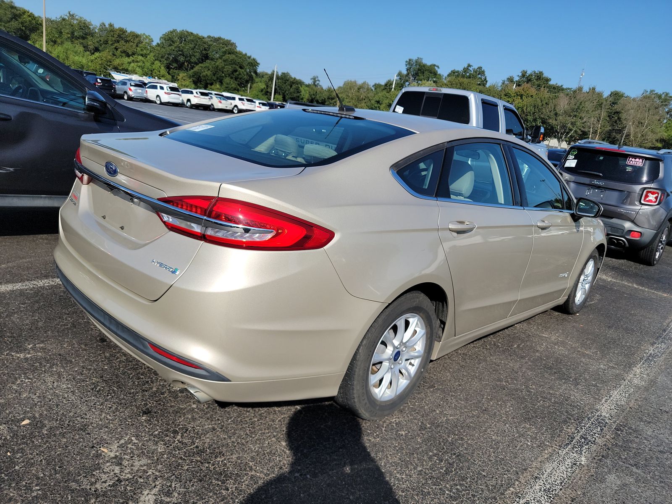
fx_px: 466
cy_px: 252
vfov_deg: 56.8
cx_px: 336
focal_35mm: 24
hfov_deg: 71.6
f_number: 1.8
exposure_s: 1/1090
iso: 50
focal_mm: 6.7
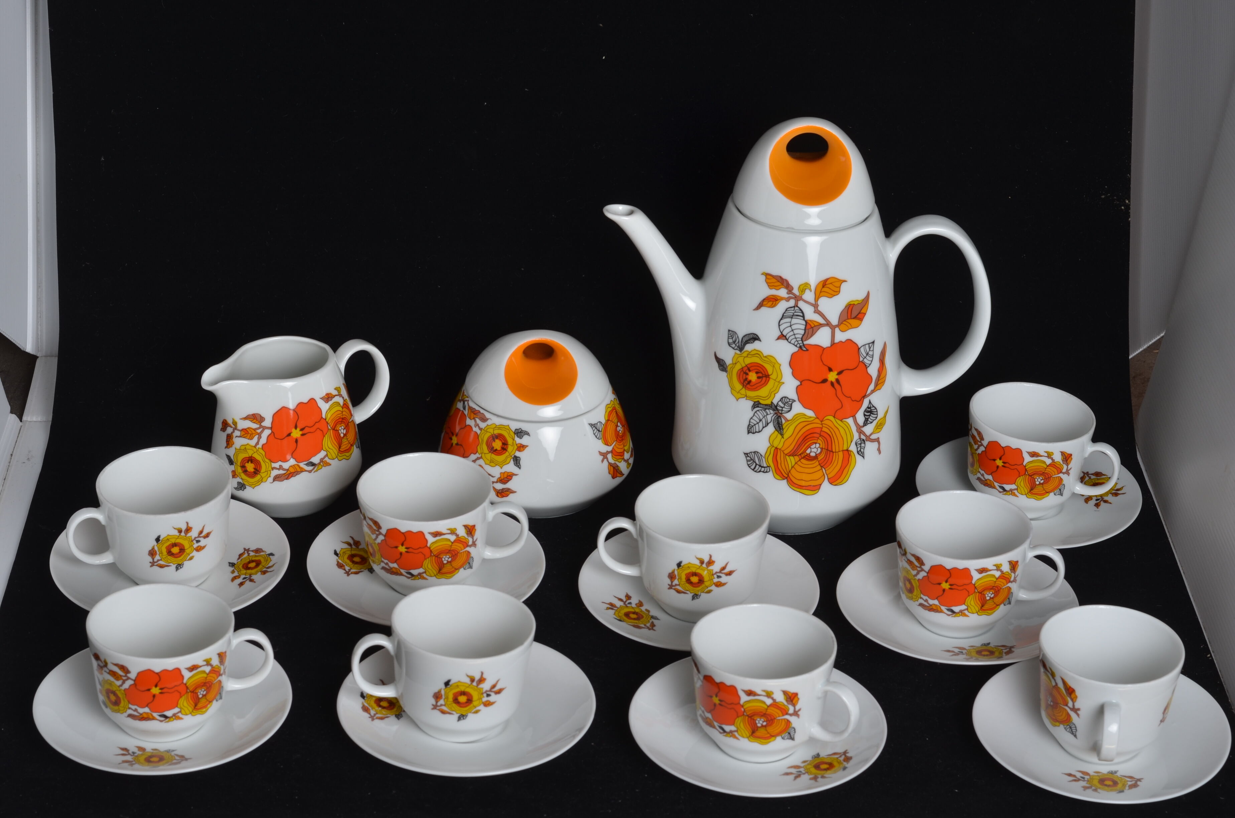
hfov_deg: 27.0
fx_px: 2568
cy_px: 409
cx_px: 618
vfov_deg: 18.1
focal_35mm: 75
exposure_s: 1/125
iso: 100
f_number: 11
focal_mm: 50
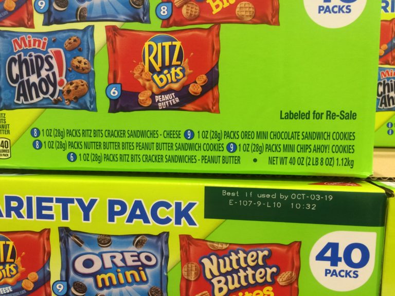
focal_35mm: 29
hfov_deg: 61.7
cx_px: 198
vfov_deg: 48.2
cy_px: 148
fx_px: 331
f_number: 2.2
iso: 100
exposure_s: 1/30
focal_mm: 4.15
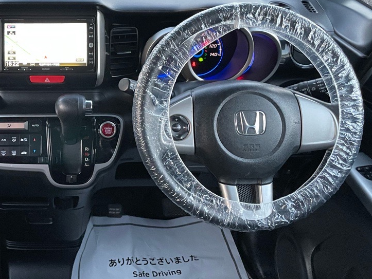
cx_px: 58
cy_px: 92
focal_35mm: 46
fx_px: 495
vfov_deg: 31.3
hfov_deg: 39.1
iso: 250
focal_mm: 4.2
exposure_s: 1/60
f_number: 1.6
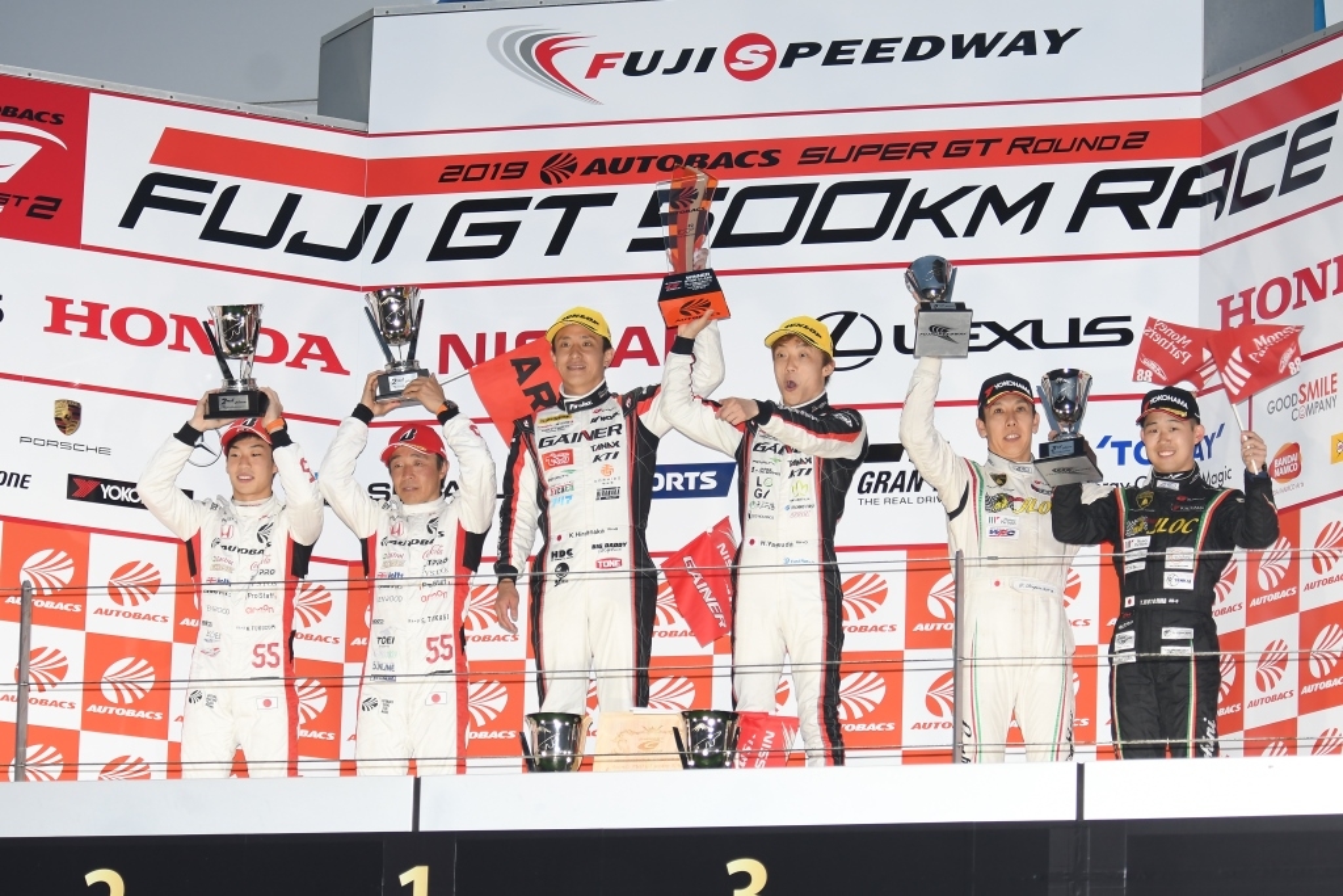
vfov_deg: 8.7
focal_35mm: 158
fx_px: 5876
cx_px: 672
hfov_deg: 13.0
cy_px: 448
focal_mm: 105
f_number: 4
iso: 640
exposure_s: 1/250
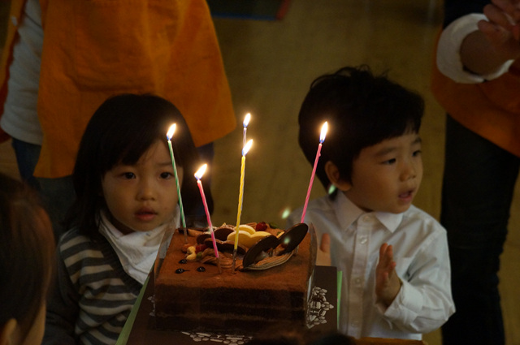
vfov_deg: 16.5
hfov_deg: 24.6
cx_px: 260
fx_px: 1190
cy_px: 172
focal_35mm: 82
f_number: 5.6
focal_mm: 55
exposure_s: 1/80
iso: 3200
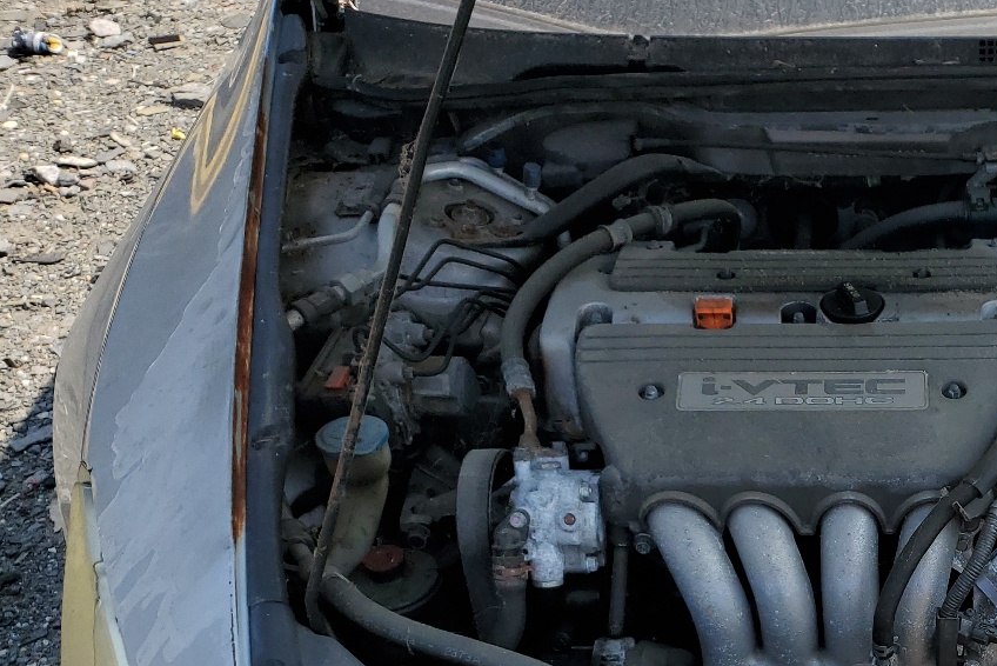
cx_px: 938
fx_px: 1413
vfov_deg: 25.0
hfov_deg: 36.0
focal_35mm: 51
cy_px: 695
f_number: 1.5
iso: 50
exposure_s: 1/2500
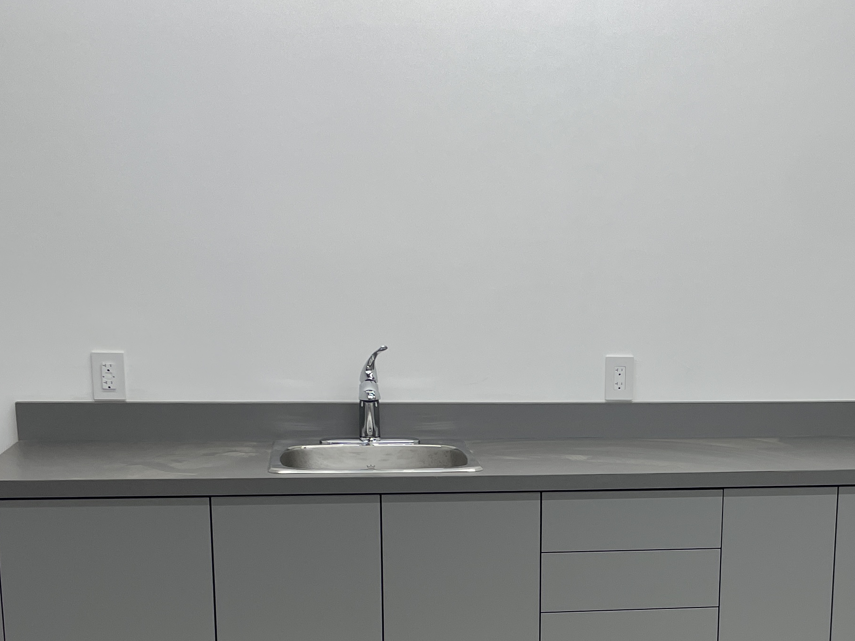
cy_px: 583
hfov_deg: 32.7
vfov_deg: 24.5
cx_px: 624
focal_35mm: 58
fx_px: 1433
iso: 50
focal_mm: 4.2
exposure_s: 1/120
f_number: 1.6
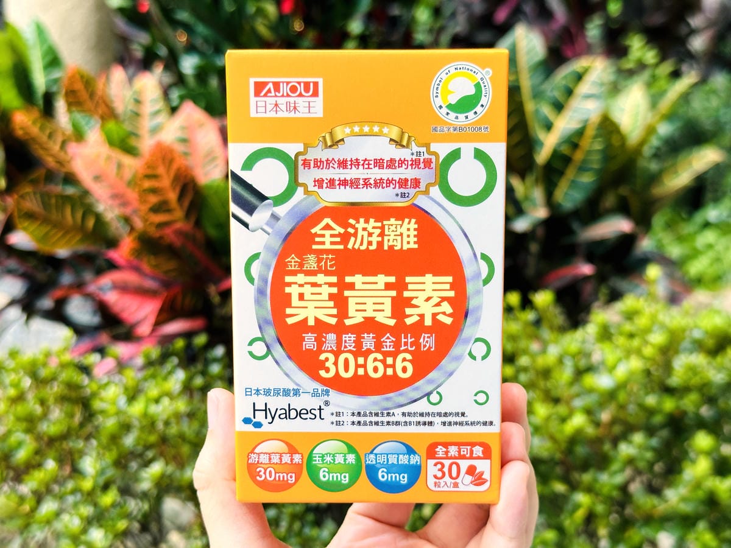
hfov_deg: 39.7
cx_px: 366
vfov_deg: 30.3
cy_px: 274
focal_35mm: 48
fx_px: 1014
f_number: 1.78
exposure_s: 1/98
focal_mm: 6.86
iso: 80
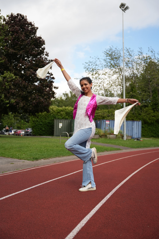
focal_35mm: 35
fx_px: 234
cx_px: 80
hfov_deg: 37.6
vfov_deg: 54.0
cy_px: 120
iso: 250
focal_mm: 35.3
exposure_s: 1/2000
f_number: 2.8
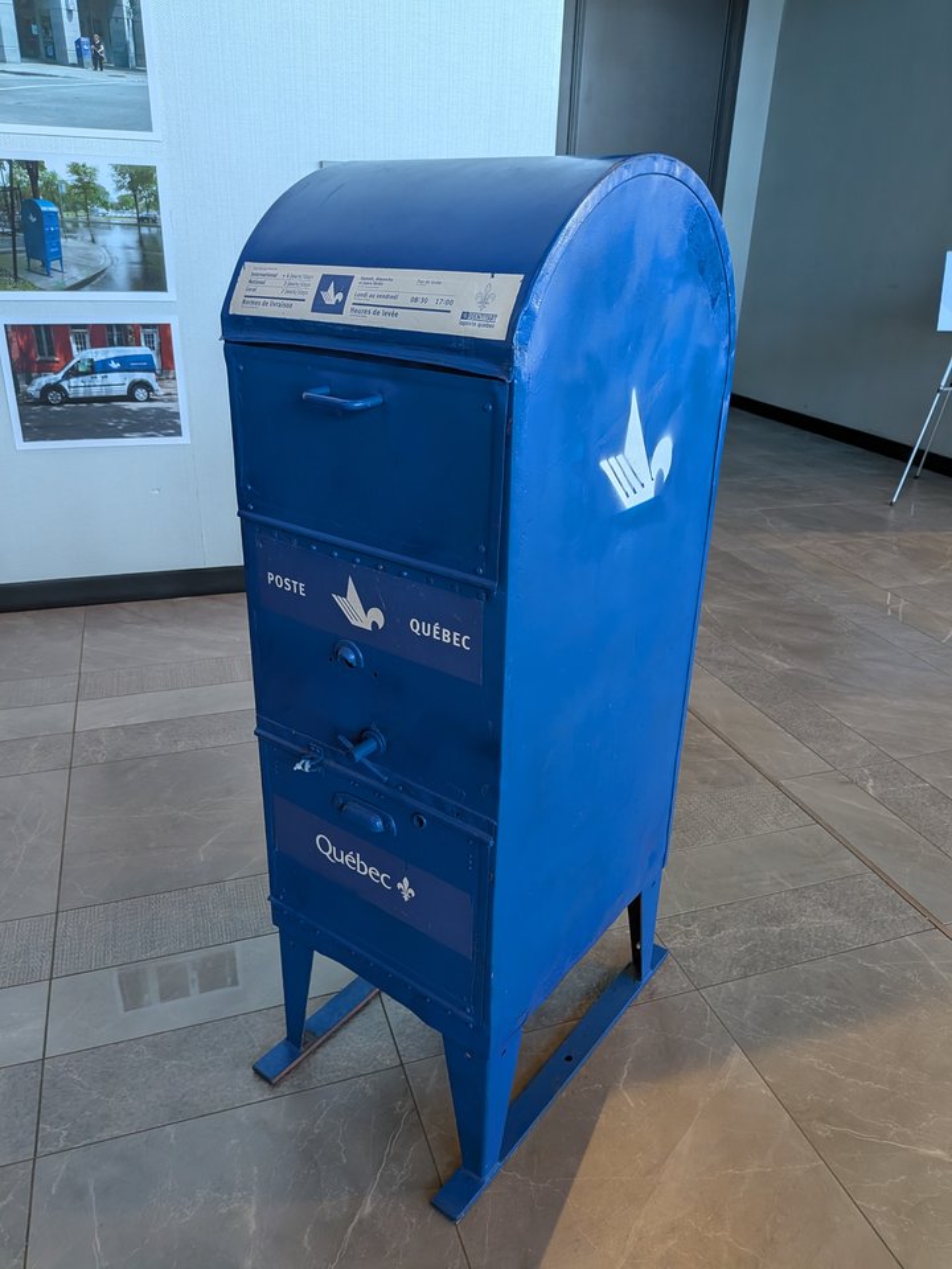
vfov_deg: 71.6
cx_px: 476
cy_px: 634
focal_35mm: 24
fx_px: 880
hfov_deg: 56.8
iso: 117
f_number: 1.7
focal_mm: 4.53
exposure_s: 1/50
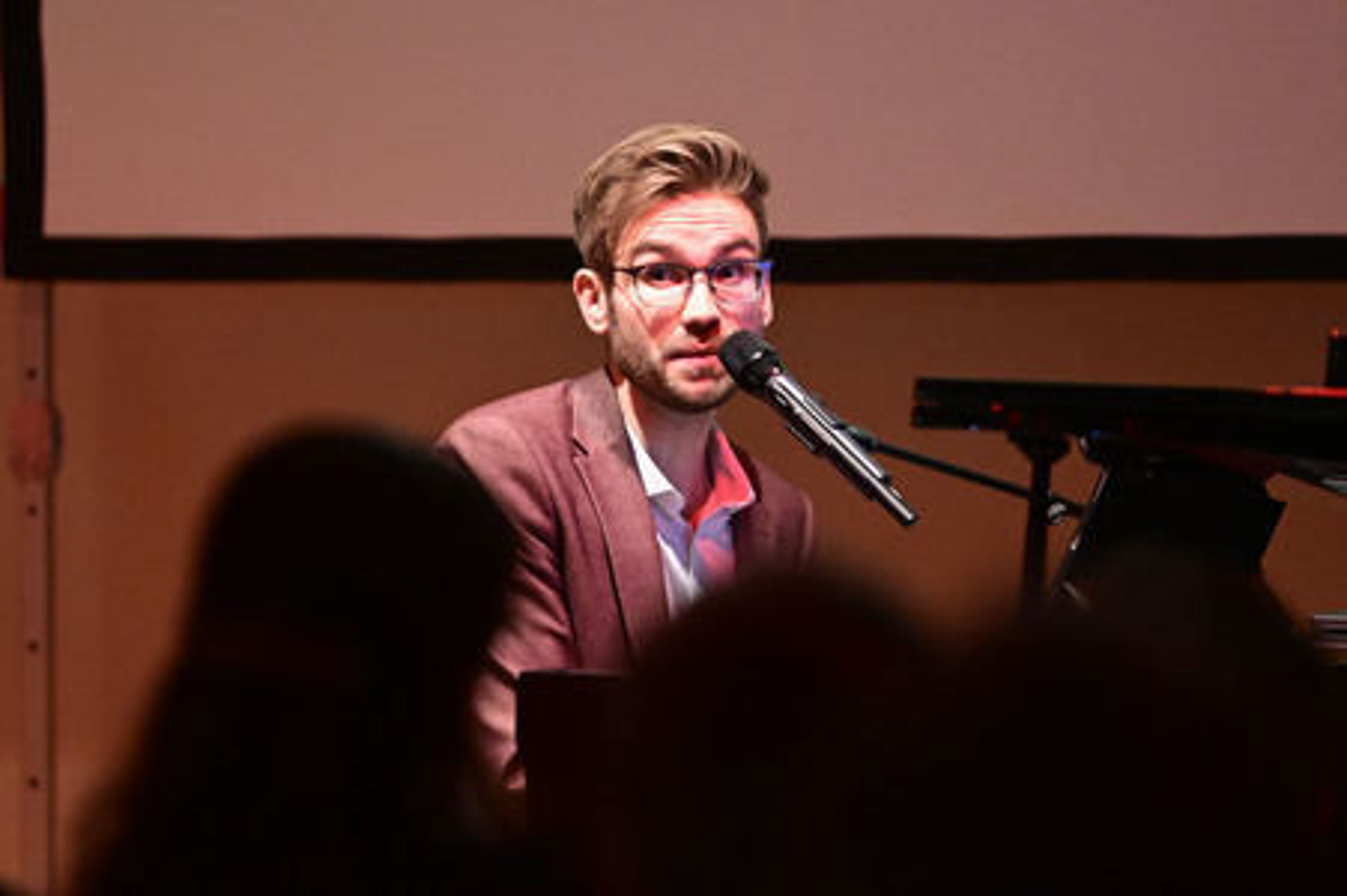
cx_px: 674
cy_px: 448
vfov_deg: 6.9
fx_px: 7478
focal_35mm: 200
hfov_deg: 10.3
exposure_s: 1/200
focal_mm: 200
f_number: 3.2
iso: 8000
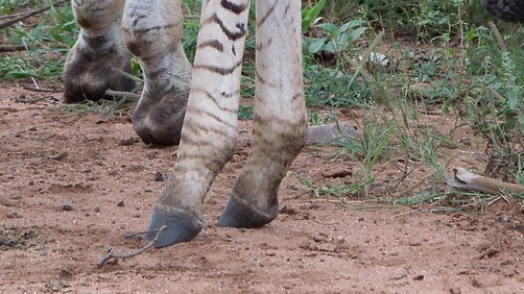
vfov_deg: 1.6
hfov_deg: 2.9
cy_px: -193
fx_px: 10223
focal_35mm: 736
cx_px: 256
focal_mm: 98
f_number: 5.6
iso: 280
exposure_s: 1/125
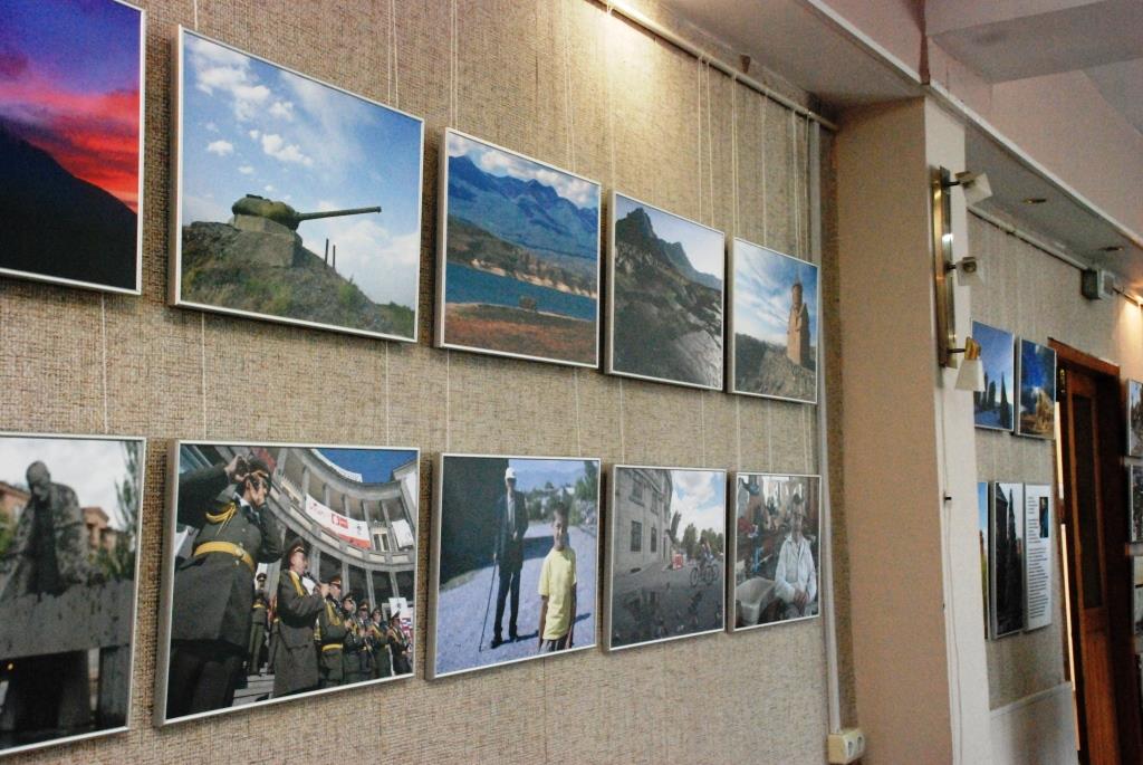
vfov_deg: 28.1
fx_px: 1525
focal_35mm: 48
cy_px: 382
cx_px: 572
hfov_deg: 41.1
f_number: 10
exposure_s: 1/50
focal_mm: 32
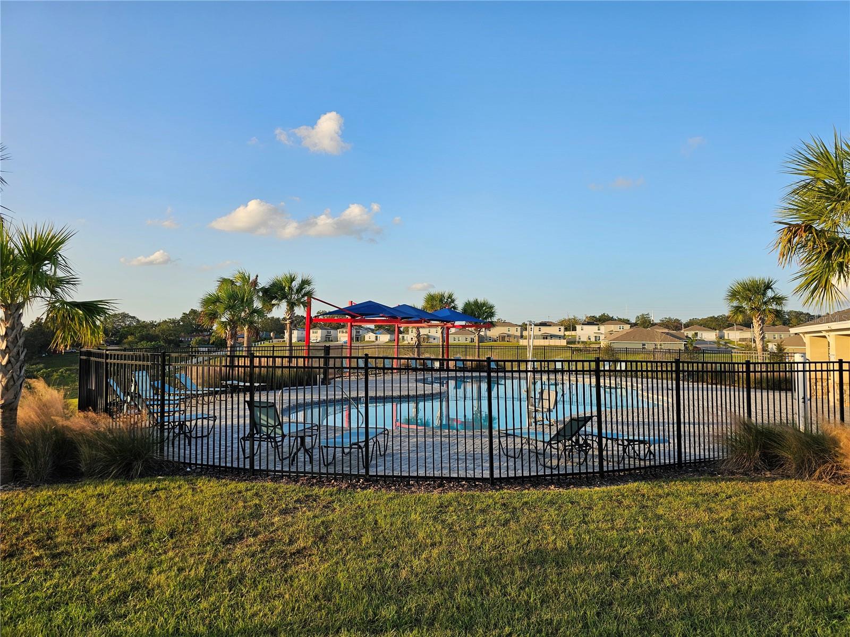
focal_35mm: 23
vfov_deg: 58.9
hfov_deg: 73.9
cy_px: 318
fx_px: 565
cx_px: 425
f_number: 1.7
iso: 16
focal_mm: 6.3
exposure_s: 1/508
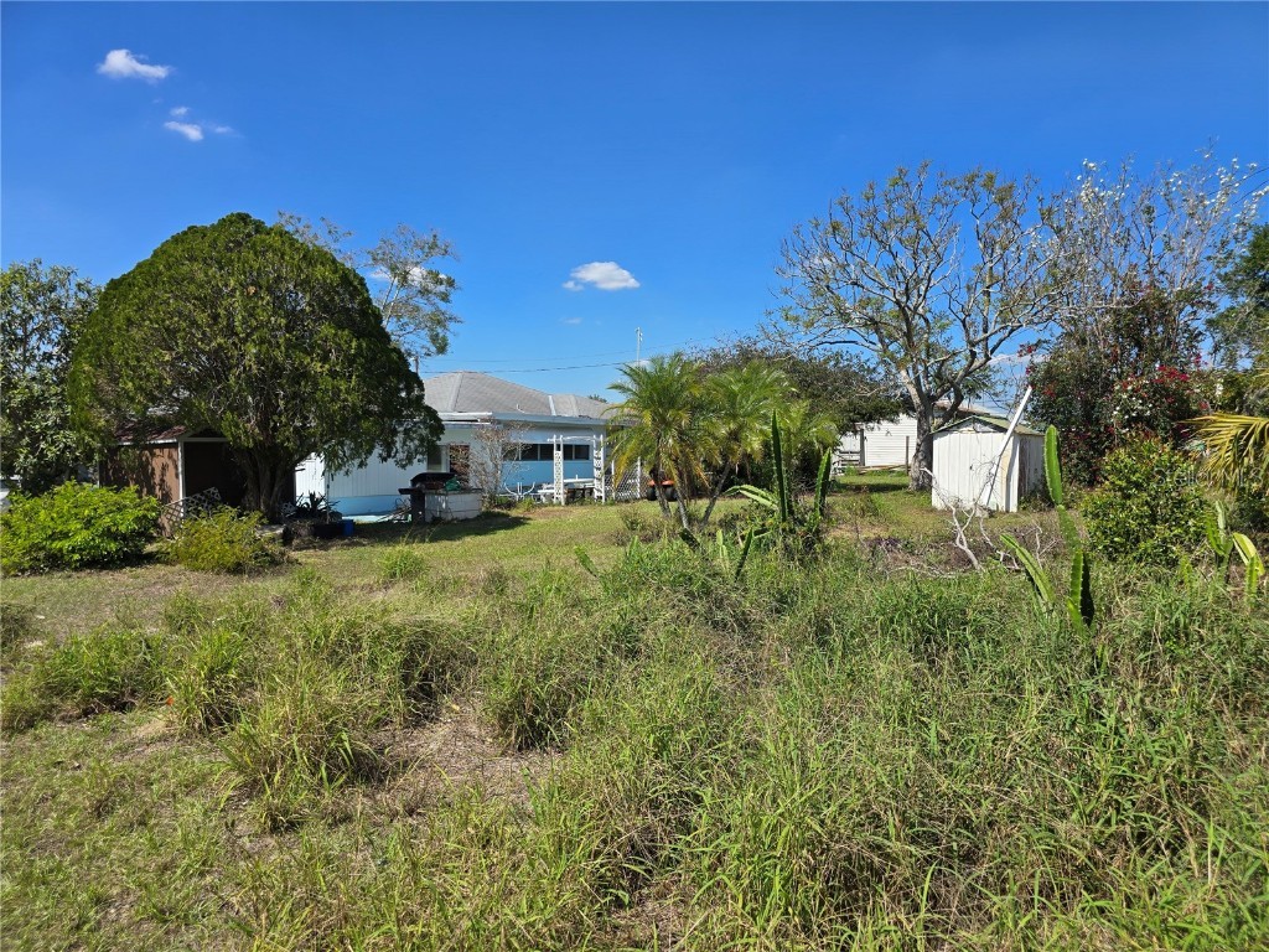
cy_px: 476
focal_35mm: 23
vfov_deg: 58.9
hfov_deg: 73.9
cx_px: 634
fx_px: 843
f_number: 1.7
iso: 12
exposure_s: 1/880
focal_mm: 6.3
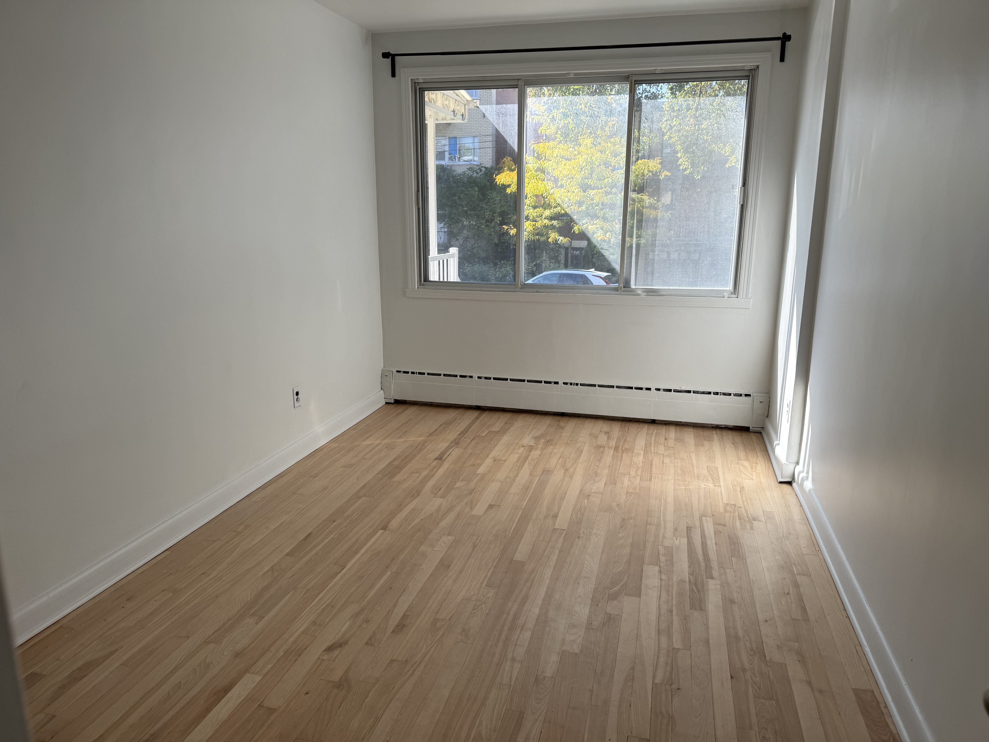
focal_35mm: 24
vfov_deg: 56.8
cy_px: 371
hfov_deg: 71.6
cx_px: 494
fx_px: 686
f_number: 1.78
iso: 80
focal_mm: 6.76
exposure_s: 1/528
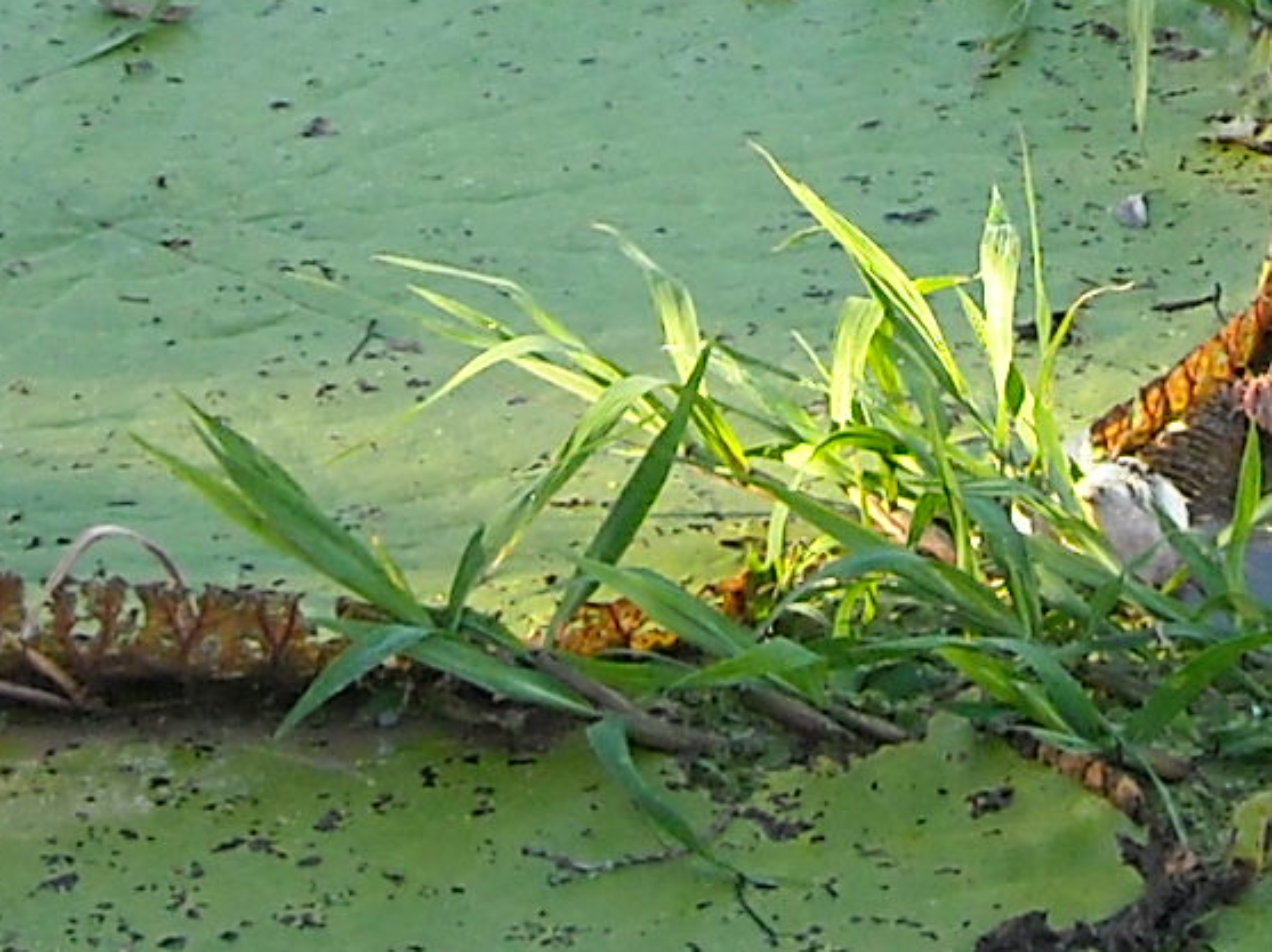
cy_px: -678
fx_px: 5986
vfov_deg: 8.8
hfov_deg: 12.1
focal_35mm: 163
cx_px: 824
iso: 135
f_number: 2.8
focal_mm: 5.7
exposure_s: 1/218
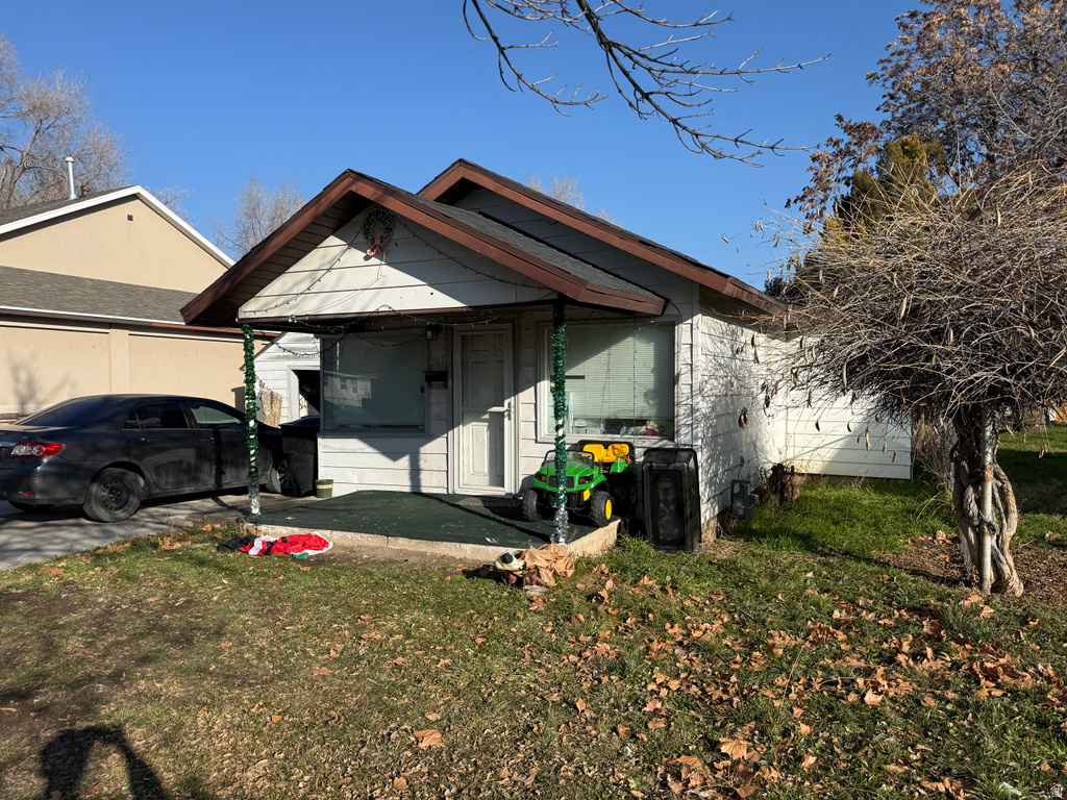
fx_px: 740
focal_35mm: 24
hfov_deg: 71.6
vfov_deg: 56.8
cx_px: 534
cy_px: 400
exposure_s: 1/4975
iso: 80
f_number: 1.78
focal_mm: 6.76
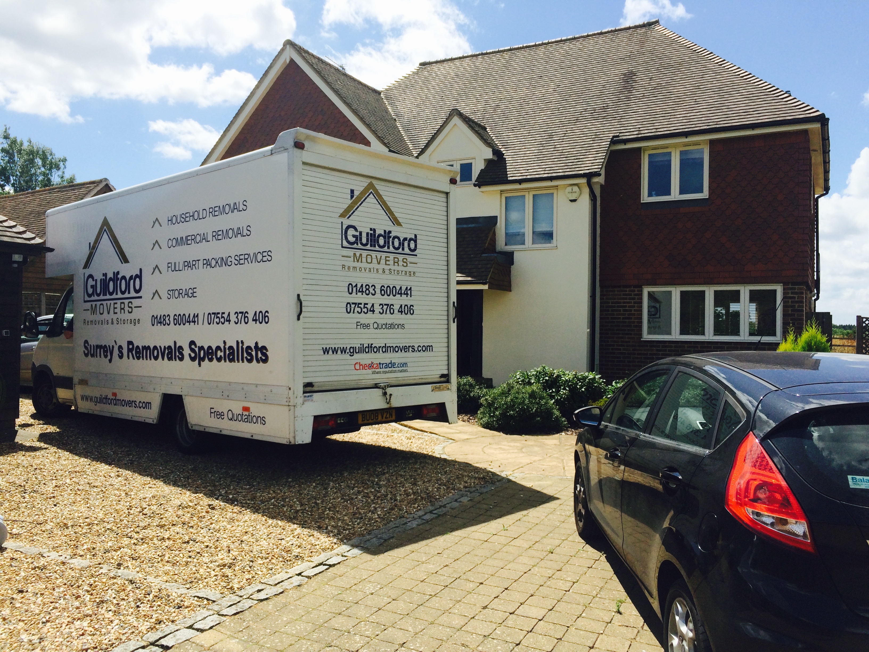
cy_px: 326
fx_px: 728
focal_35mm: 29
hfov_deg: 61.7
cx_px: 434
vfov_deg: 48.2
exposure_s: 1/2564
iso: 32
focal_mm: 4.15
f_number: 2.2
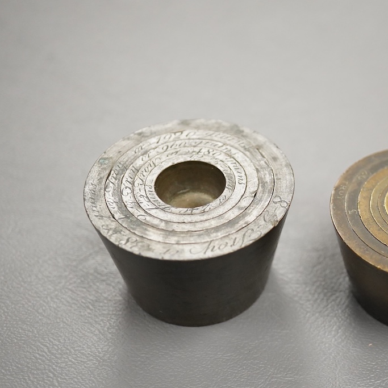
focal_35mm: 63
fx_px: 799
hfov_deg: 26.7
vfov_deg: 27.3
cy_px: 191
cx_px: 314
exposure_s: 1/400
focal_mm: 30
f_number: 3.5
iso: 2500
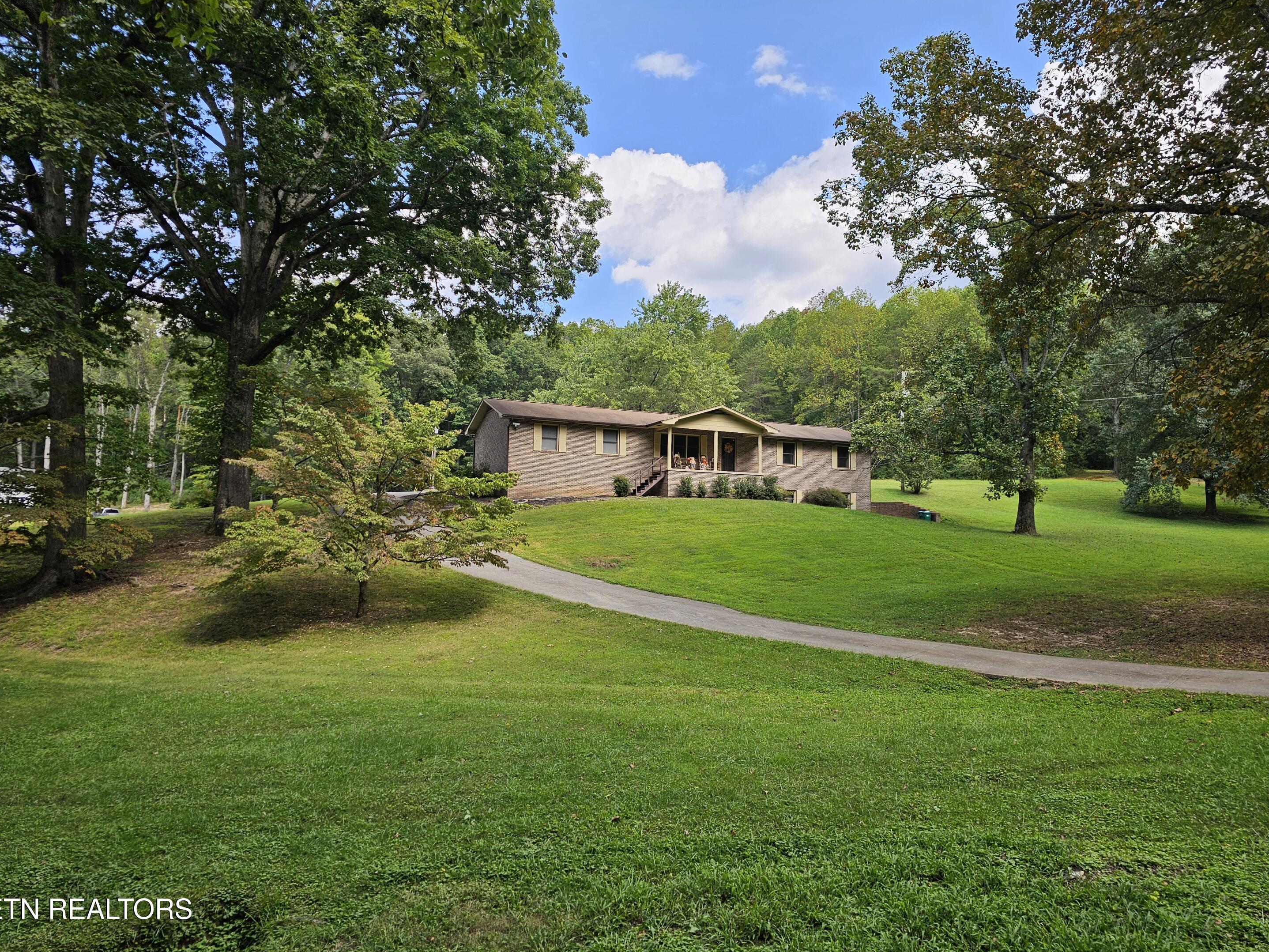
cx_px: 644
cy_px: 458
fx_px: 880
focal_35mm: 24
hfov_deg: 71.6
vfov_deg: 56.8
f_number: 1.7
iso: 10
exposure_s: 1/286
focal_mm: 6.3
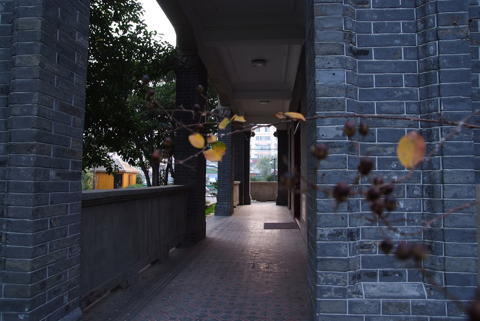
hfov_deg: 41.1
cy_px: 160
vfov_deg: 28.2
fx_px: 641
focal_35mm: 48
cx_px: 240
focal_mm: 32
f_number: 5.6
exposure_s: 1/114
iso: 400
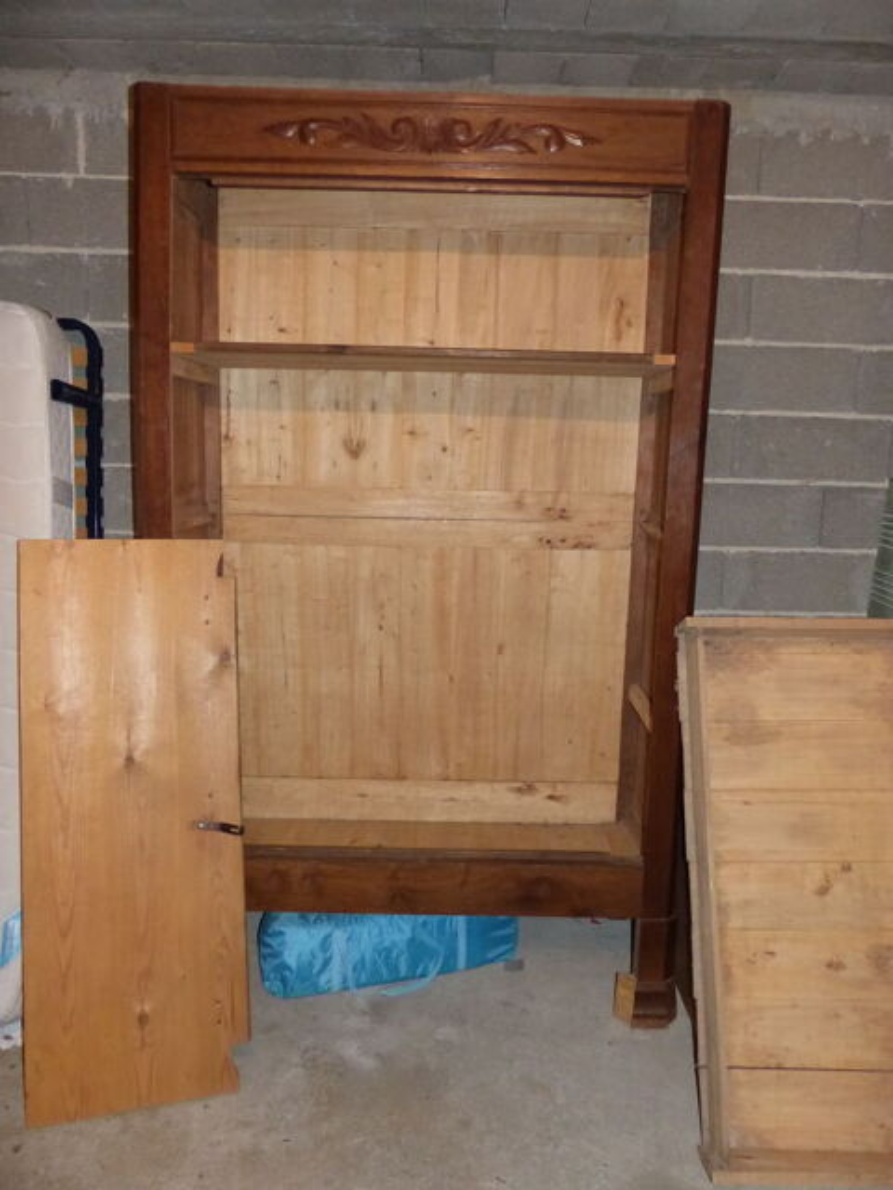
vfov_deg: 67.3
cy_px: 595
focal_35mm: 26
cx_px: 446
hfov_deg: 53.1
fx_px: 894
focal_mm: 4.5
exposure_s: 1/20
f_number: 2.8
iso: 400
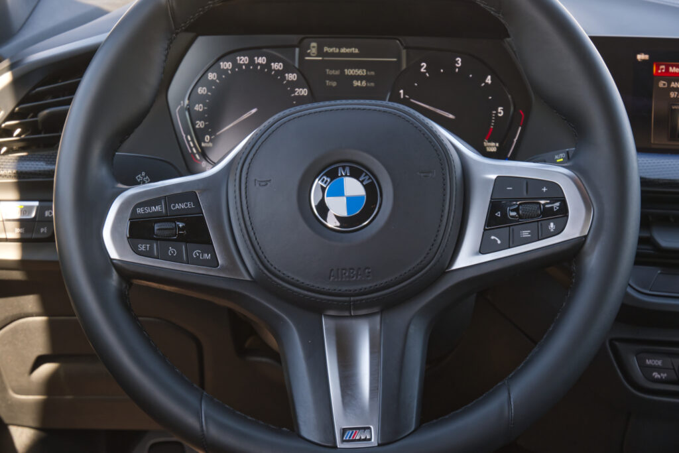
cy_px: 226
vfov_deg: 20.0
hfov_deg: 29.7
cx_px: 340
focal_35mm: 68
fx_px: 1283
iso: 2000
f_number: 8
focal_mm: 45
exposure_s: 1/100
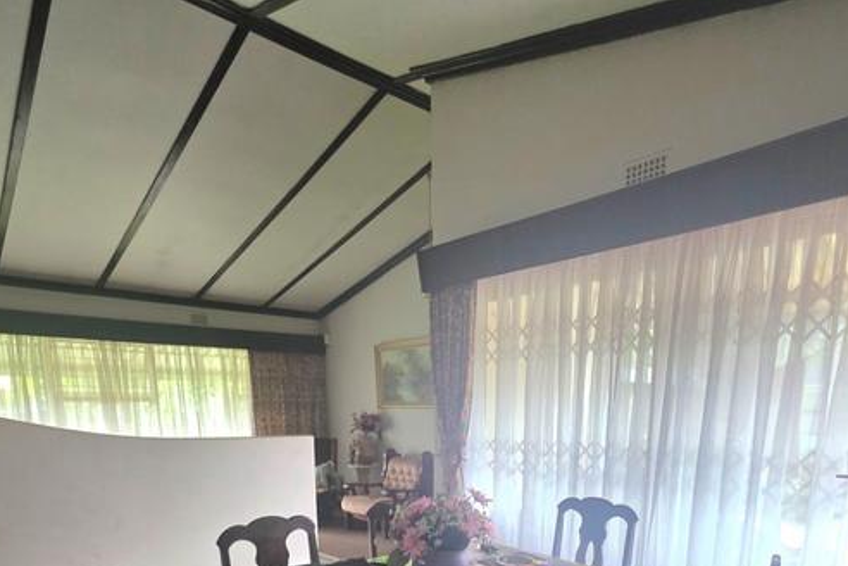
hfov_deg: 78.6
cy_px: 516
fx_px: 518
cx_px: 422
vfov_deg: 50.4
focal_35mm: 22
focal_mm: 2.2
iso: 250
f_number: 1.9
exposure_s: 1/101
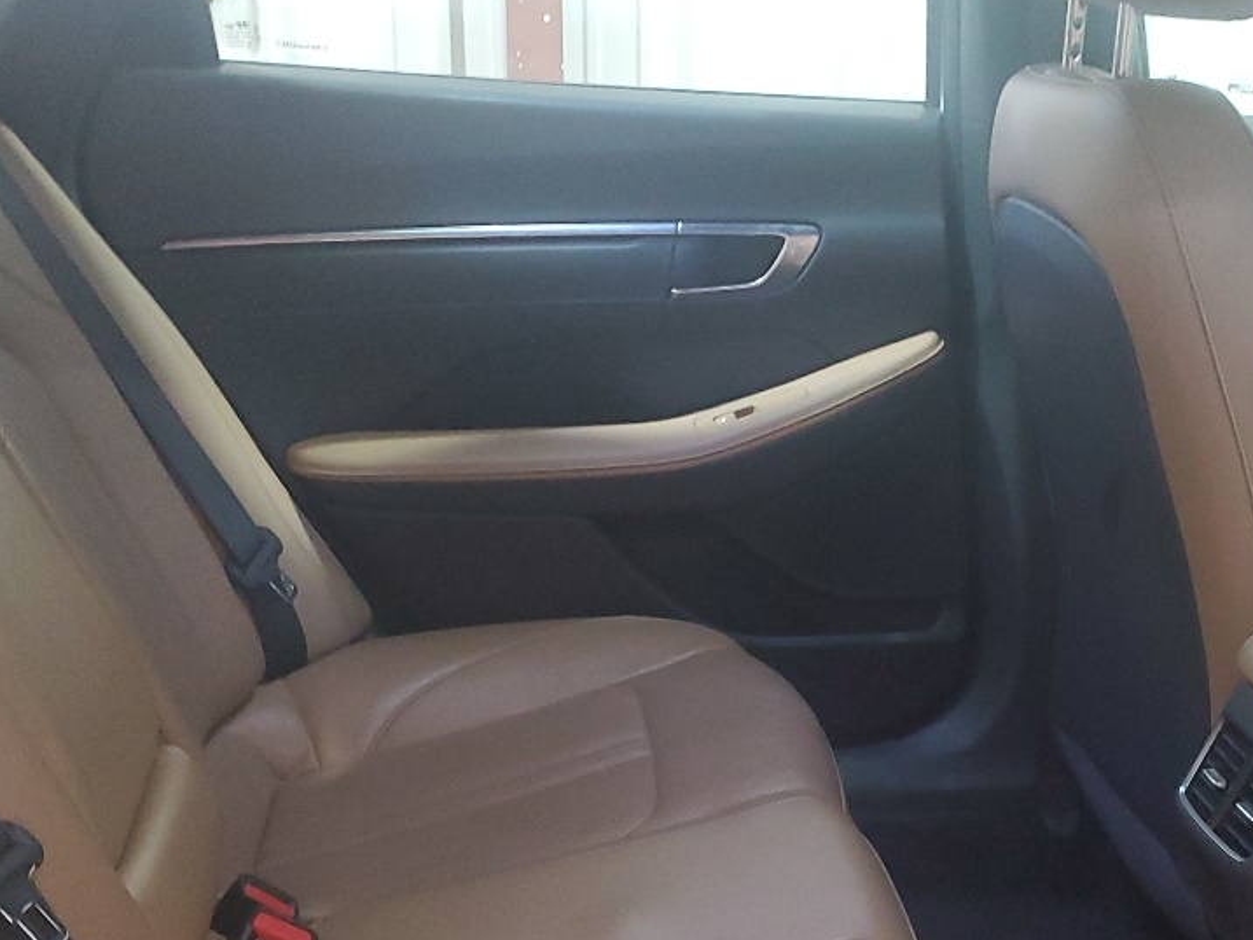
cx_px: 769
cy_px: 790
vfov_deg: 24.7
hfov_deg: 33.1
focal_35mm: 58
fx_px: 2100
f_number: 1.5
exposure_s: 1/24
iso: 285
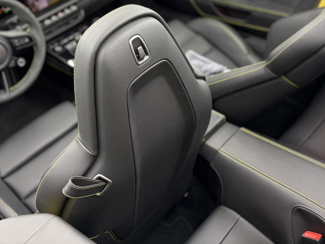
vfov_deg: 31.0
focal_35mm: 45
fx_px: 422
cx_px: 166
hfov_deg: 42.1
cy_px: 34
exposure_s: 1/50
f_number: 1.6
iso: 125
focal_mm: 5.96
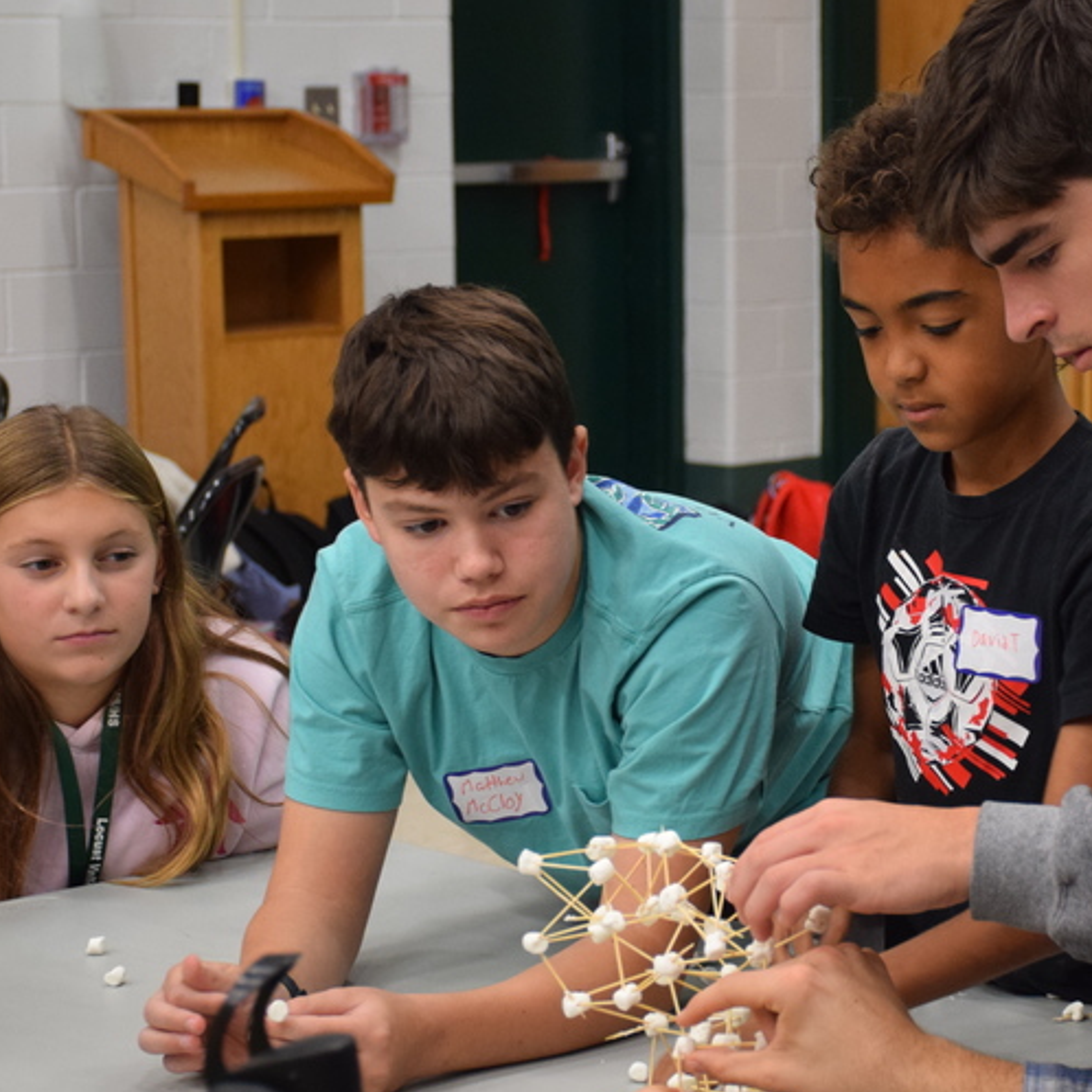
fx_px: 3926
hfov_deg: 15.8
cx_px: 807
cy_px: 571
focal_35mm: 110
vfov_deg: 15.8
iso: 1100
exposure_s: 1/60
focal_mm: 42
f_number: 4.5
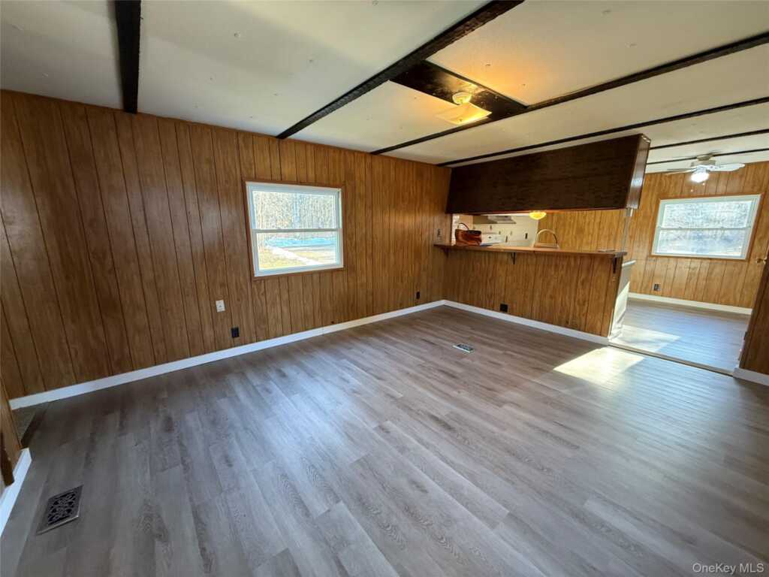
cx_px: 384
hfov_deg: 102.1
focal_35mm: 14
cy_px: 288
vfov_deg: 85.7
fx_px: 311
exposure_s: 1/60
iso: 500
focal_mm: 2.22
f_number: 2.2
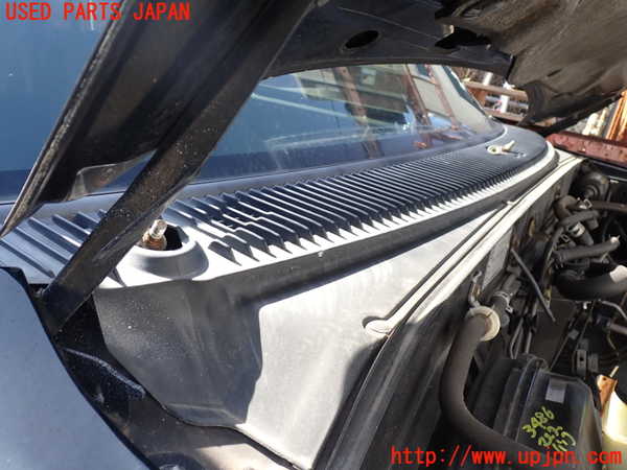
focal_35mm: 30
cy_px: 235
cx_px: 314
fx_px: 543
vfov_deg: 46.8
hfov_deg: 60.0
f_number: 3.2
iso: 100
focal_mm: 5.4
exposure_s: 1/160
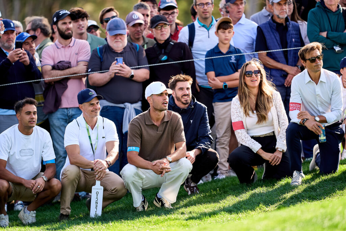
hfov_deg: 5.2
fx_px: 3845
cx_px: 173
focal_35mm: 400
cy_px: 116
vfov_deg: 3.4
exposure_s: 1/1600
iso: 640
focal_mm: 400
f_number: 2.8
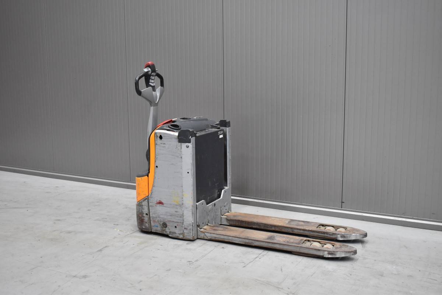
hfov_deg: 47.9
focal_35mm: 40
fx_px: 497
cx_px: 221
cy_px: 148
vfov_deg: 33.0
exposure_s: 1/60
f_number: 5
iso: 1600
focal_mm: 27
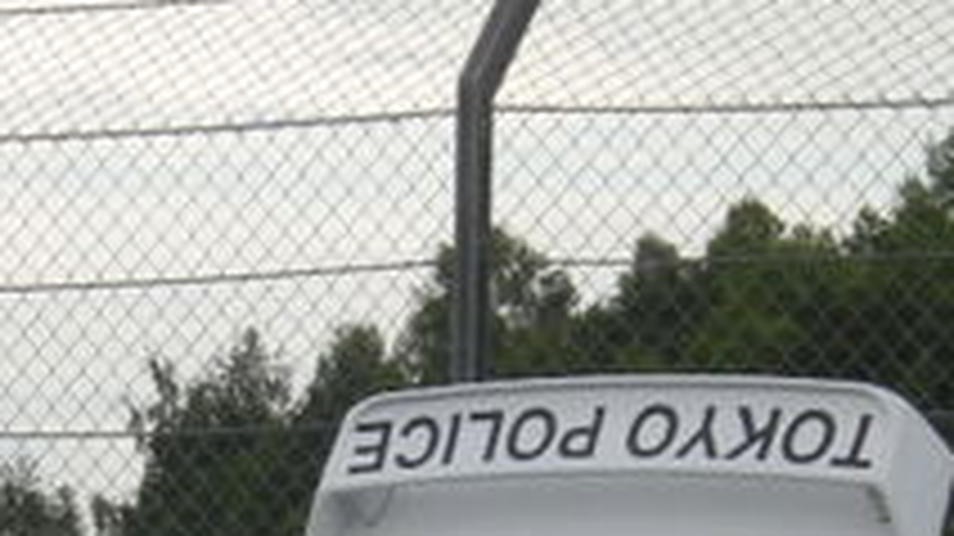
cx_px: 135
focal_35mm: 286
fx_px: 7231
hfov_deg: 7.5
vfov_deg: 4.2
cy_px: 851
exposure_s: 1/154
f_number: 5.1
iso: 64
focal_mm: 14.6
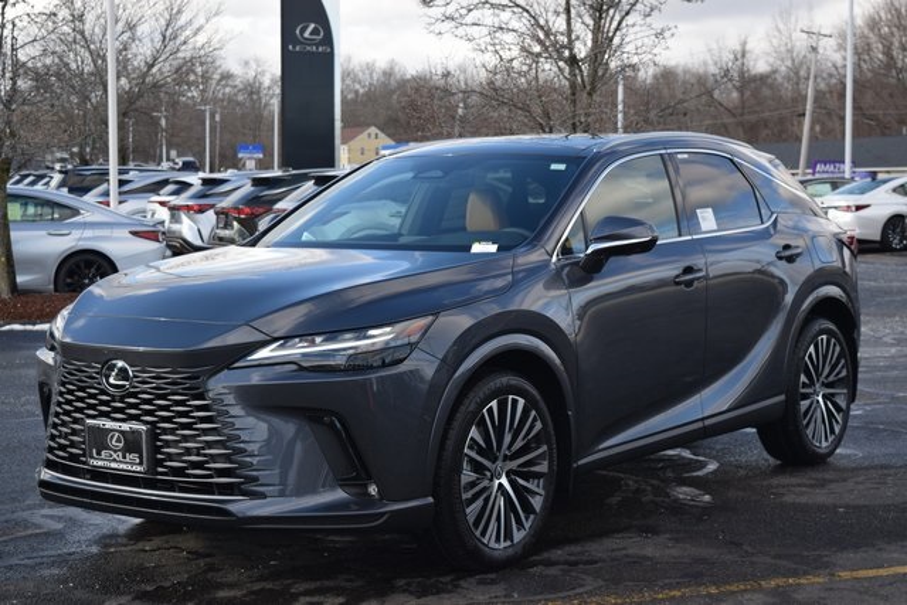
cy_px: 302
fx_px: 1701
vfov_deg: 20.2
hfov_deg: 29.9
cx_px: 454
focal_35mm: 68
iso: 560
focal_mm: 45
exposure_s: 1/1000
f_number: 5
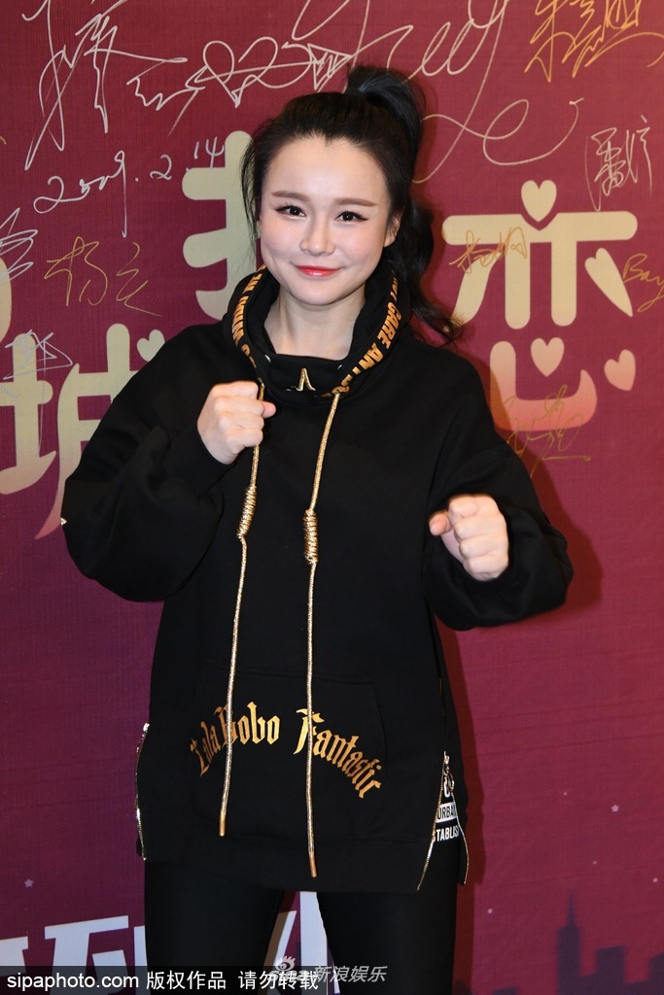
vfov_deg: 24.6
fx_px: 2282
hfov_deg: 16.6
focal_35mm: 82
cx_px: 332
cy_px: 498
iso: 2500
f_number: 4
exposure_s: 1/250
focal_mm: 55
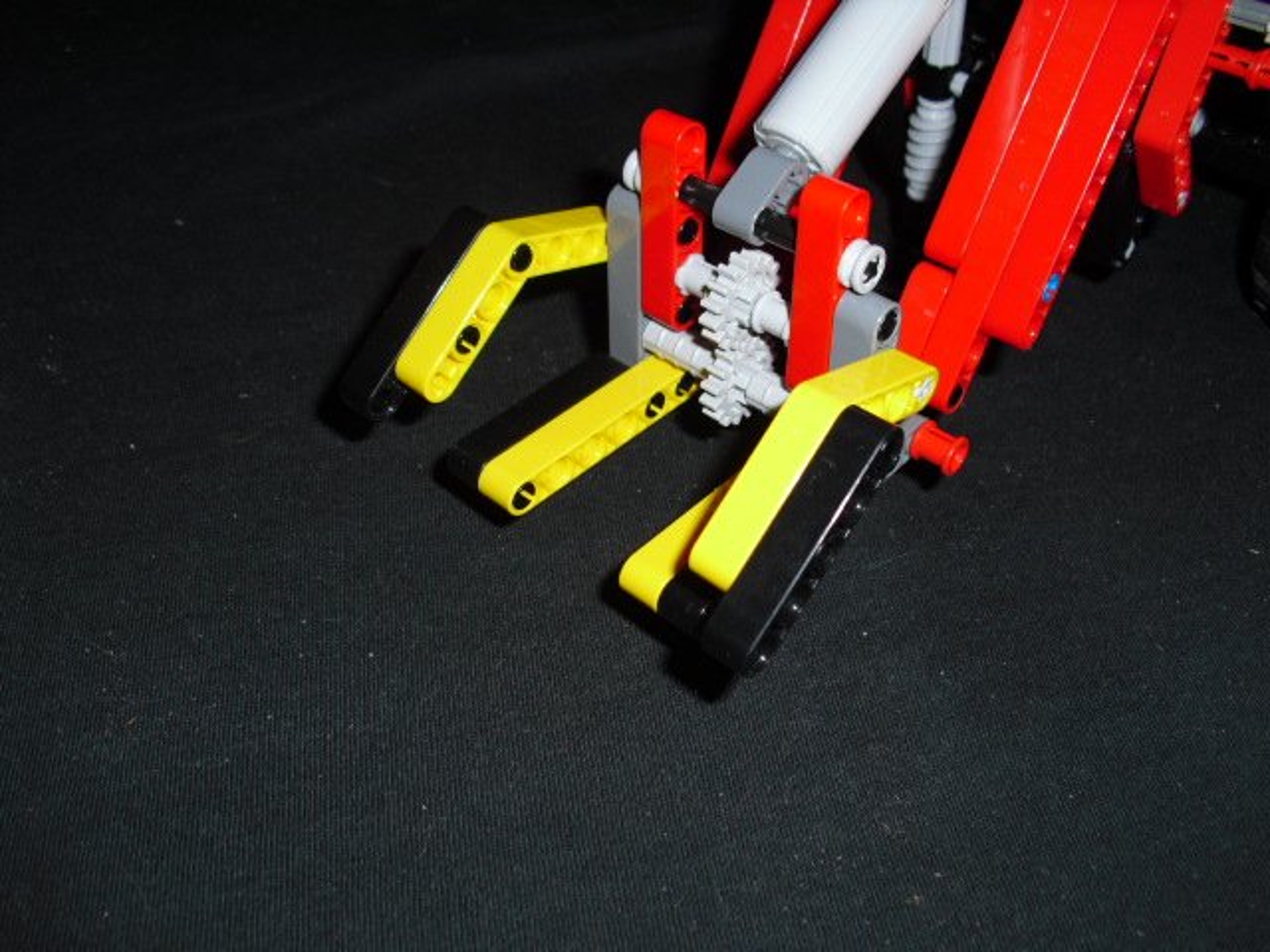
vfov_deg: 39.7
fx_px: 1321
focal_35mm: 36
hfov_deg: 51.4
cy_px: 476
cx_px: 635
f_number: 3.1
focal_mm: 6.3
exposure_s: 1/60
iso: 100
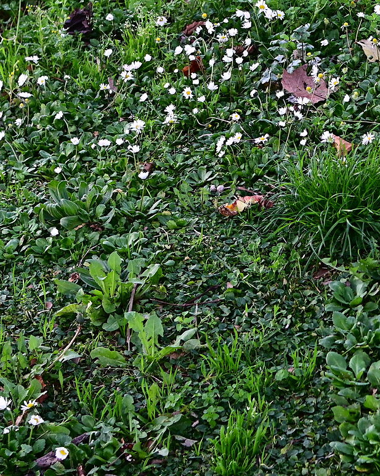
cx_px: 455
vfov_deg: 13.2
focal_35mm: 144
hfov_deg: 10.5
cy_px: 56
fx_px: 2032
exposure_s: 1/100
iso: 560
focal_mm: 33
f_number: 2.8
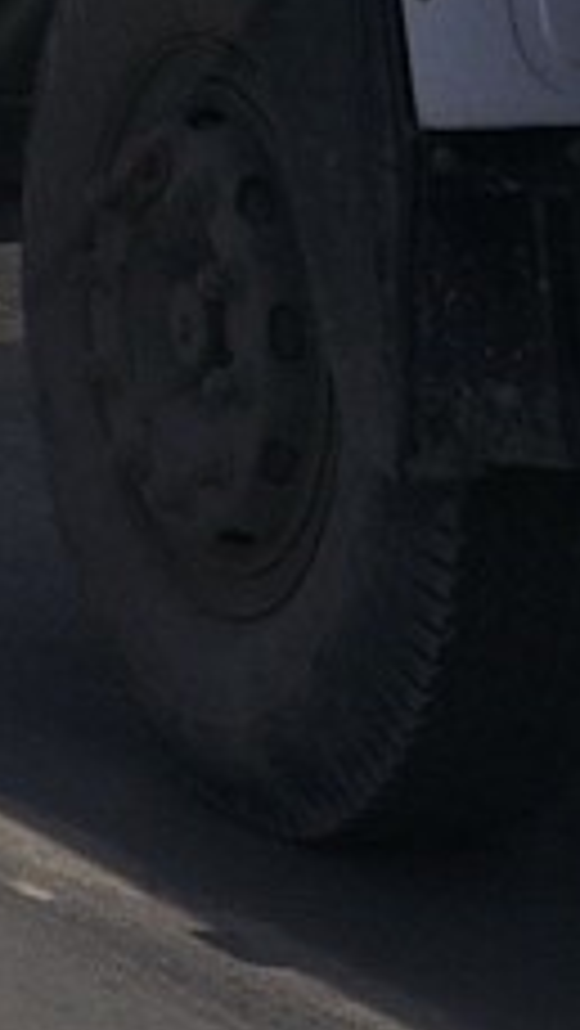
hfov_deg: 4.5
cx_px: -1313
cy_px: -999
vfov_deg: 8.0
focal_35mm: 256
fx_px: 6992
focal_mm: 35
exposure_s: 1/500
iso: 400
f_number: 13
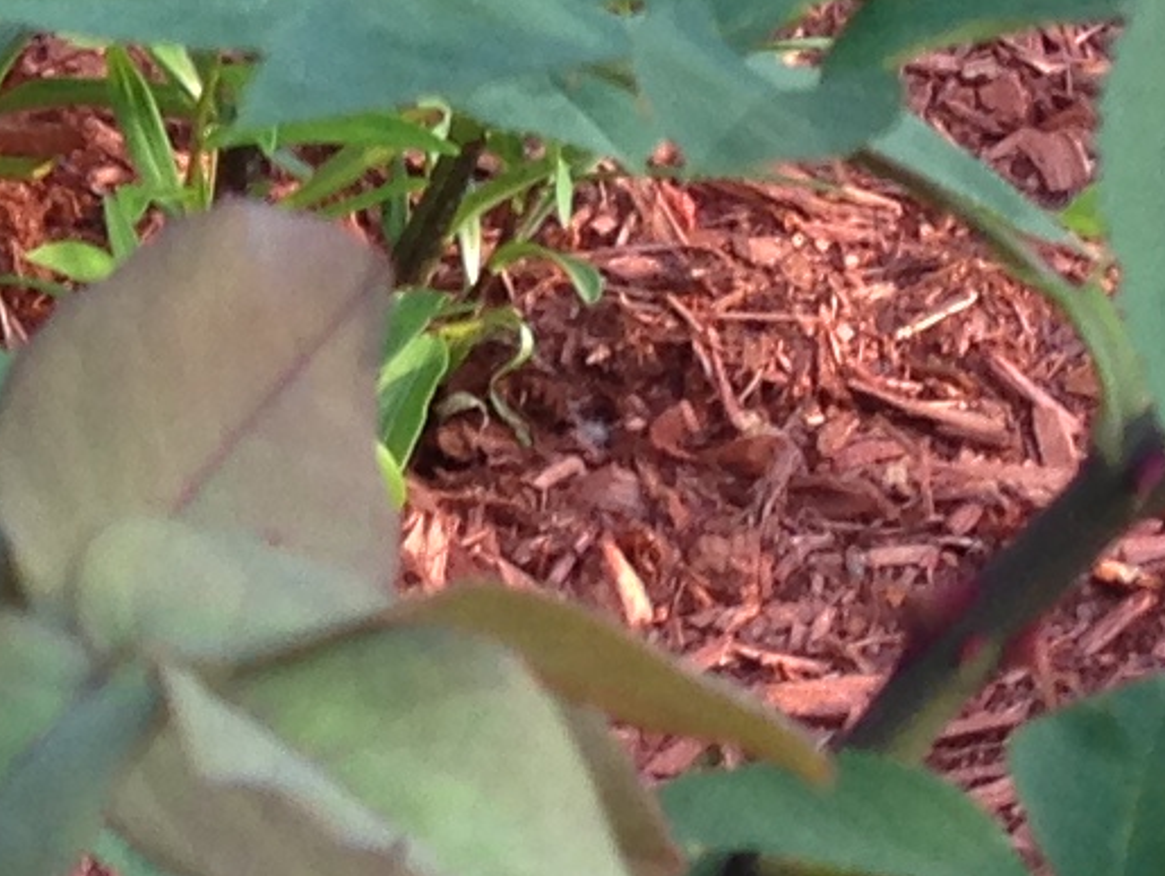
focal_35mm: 209
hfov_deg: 9.1
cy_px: -460
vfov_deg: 7.0
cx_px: -866
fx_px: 7039
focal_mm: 4.13
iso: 50
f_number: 2.4
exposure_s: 1/60
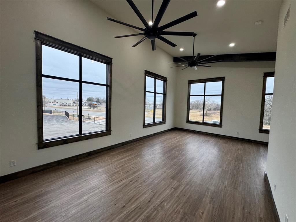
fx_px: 120
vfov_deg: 85.7
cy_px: 111
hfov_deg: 102.1
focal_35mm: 14
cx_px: 148
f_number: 2.2
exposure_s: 1/120
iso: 80
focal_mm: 2.22
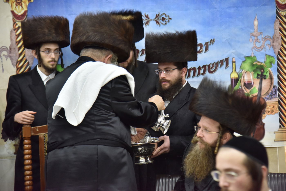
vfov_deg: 14.0
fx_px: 779
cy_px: 96
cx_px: 143
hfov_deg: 20.8
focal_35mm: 98
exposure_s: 1/160
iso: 2000
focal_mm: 98
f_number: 4
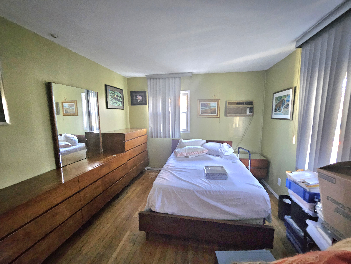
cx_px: 176
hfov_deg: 106.2
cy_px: 132
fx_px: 132
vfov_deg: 89.9
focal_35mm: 13
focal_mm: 1.7
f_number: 2.2
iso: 500
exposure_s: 1/30
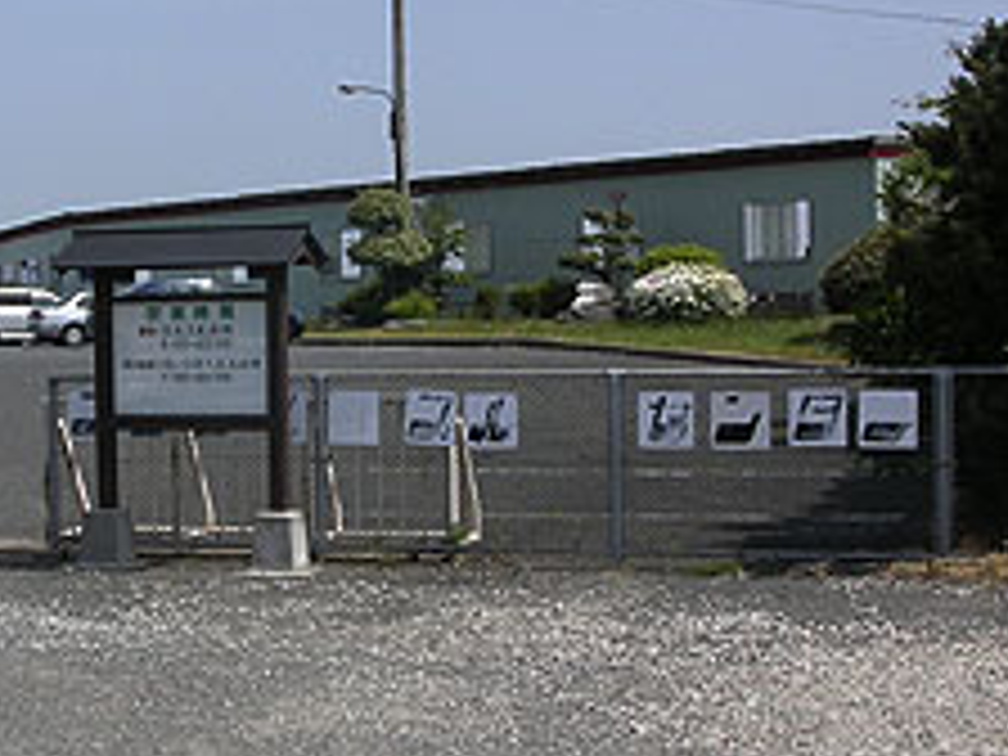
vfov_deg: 19.9
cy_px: 297
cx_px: 256
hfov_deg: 26.0
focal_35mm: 74
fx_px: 2155
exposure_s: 1/315
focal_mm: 7.1
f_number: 6.1
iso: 100
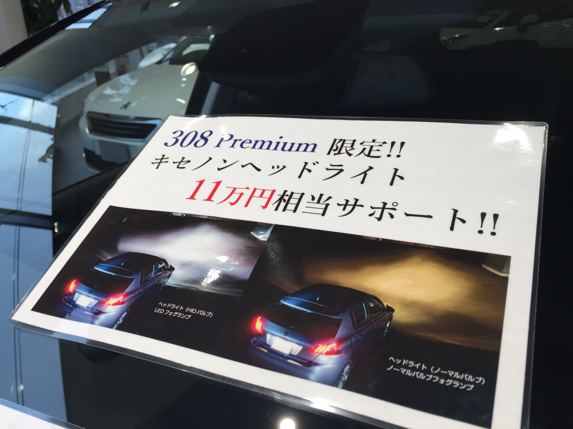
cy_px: 214
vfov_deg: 48.2
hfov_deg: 61.7
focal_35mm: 29
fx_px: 480
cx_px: 286
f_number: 2.2
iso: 40
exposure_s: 1/120
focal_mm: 4.15
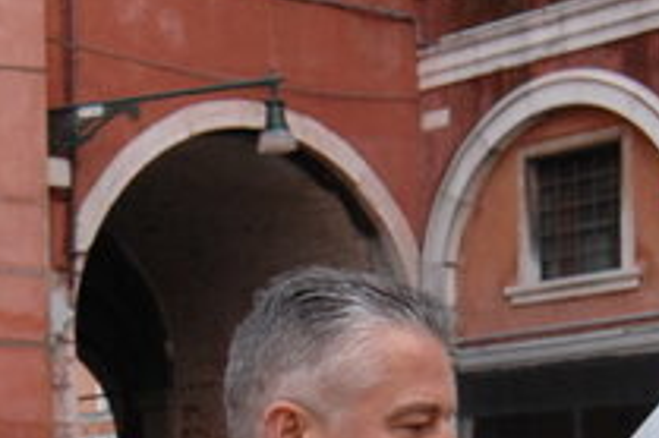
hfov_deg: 17.5
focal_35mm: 117
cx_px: 233
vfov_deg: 11.4
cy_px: 564
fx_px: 2133
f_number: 2.8
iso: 400
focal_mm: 15
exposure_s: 1/60
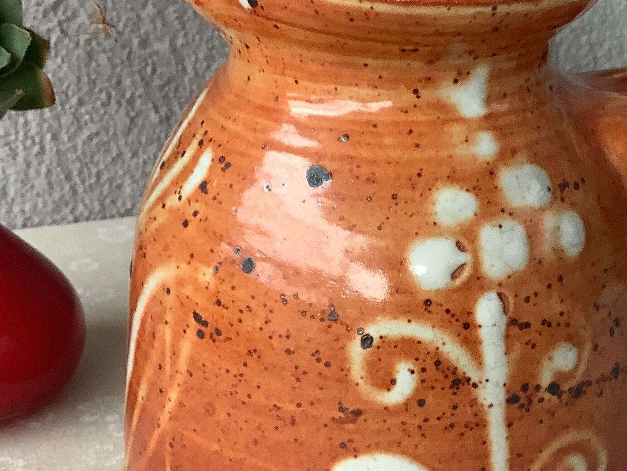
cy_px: 284
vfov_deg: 20.1
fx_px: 1322
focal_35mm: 73
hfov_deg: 26.5
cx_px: 435
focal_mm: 3.3
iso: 64
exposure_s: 1/50
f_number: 2.4
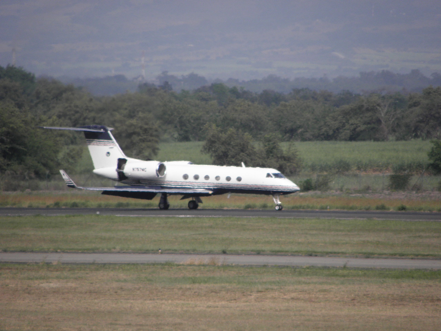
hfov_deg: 2.9
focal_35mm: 676
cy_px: 166
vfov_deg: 2.2
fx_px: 8612
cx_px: 220
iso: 125
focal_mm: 119.6
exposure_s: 1/800
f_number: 5
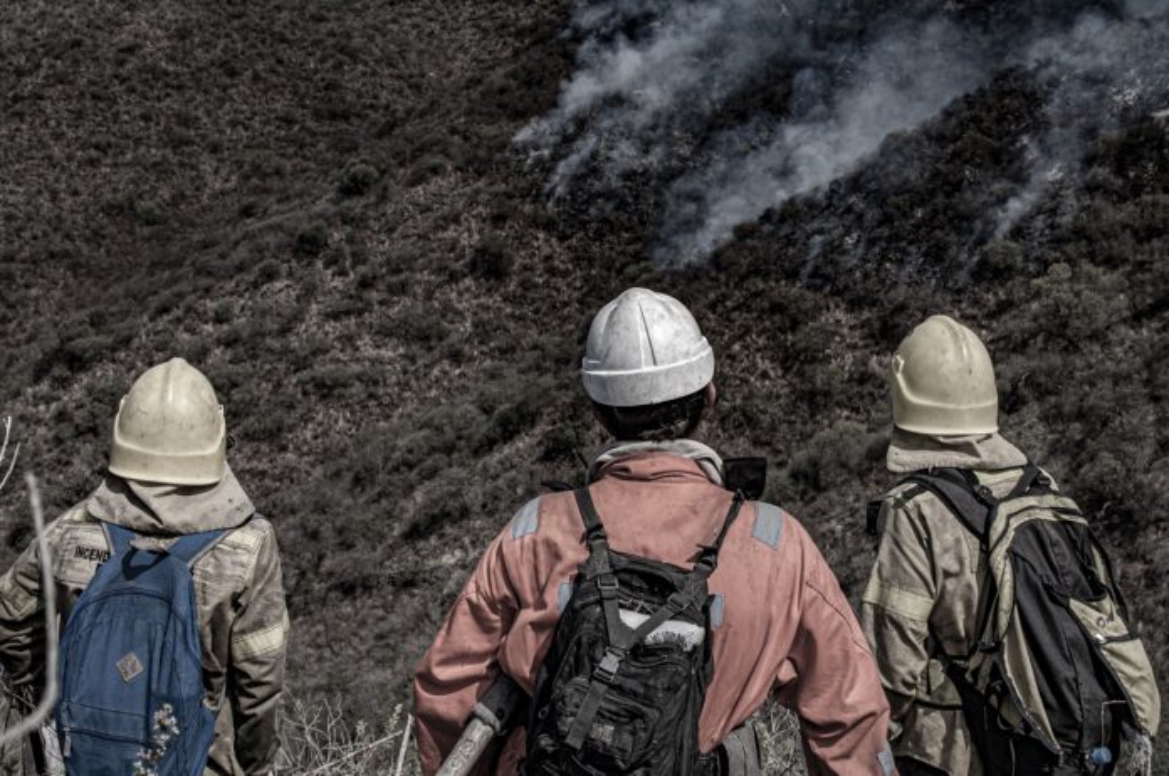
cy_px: 388
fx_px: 1702
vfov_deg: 25.7
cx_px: 584
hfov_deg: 37.9
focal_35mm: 52
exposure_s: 1/400
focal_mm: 35
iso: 200
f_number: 10
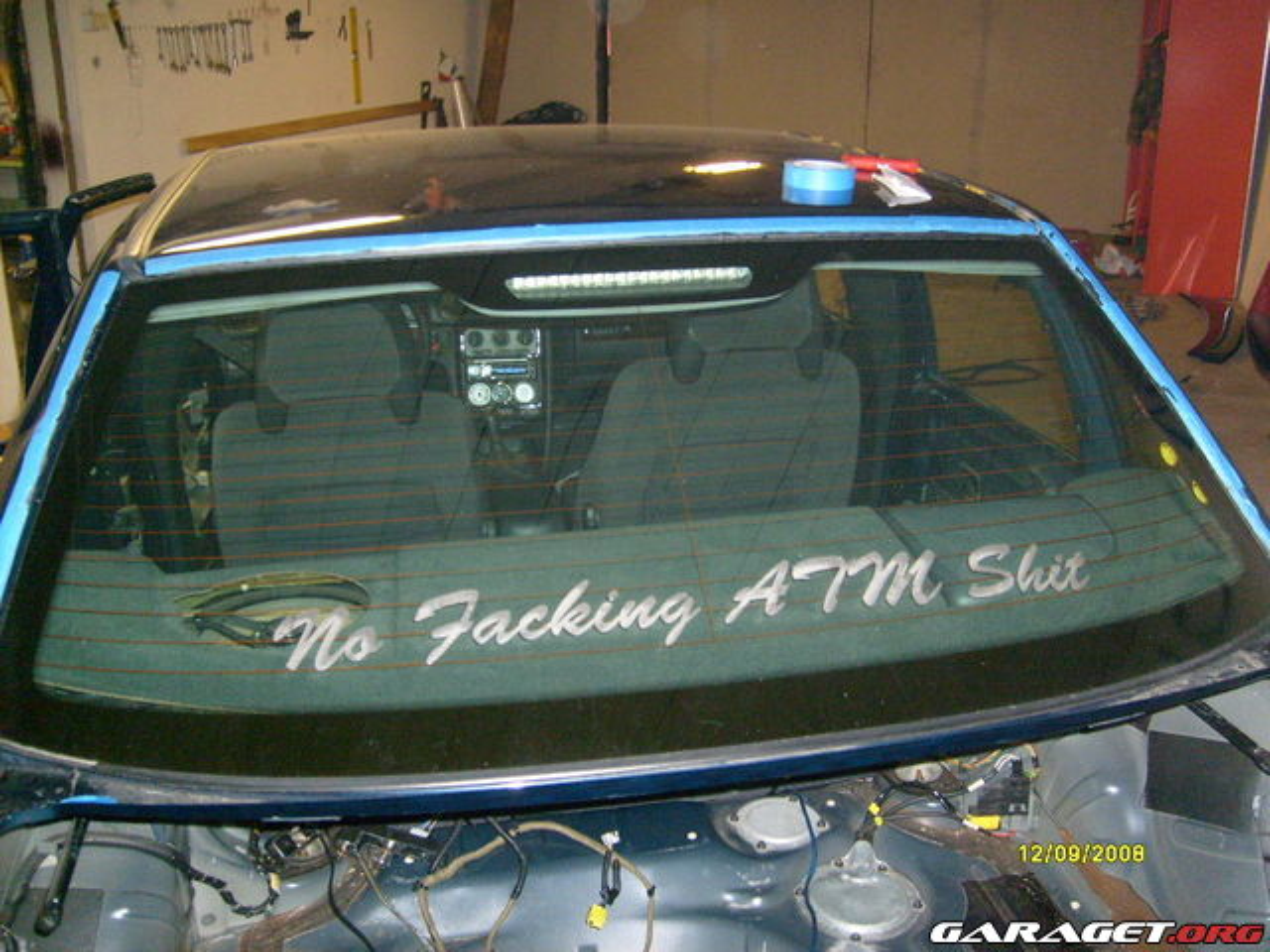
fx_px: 1284
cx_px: 635
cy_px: 476
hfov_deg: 52.6
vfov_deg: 40.7
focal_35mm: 35
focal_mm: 5.8
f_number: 2.8
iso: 200
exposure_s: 1/45
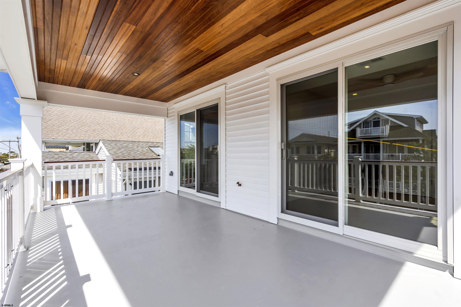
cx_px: 230
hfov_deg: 96.7
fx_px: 205
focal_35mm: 16
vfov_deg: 73.7
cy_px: 154
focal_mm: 16
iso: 200
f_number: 8
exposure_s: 1/320
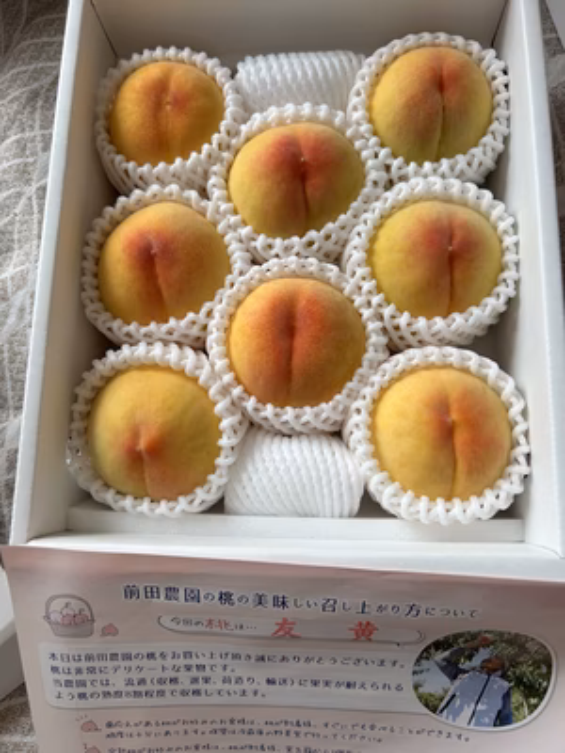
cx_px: 282
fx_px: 566
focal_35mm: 26
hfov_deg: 53.1
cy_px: 376
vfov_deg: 67.3
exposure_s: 1/121
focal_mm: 5.7
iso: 64
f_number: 1.5
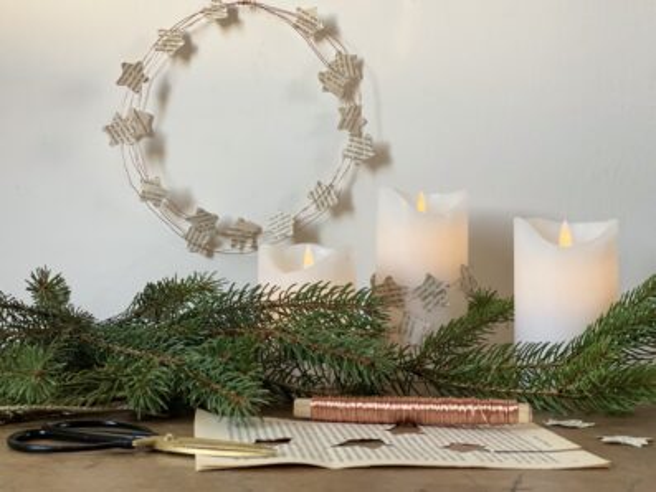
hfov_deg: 36.8
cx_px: 328
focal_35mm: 52
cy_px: 246
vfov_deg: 28.0
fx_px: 986
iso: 200
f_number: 2
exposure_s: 1/122
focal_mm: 6
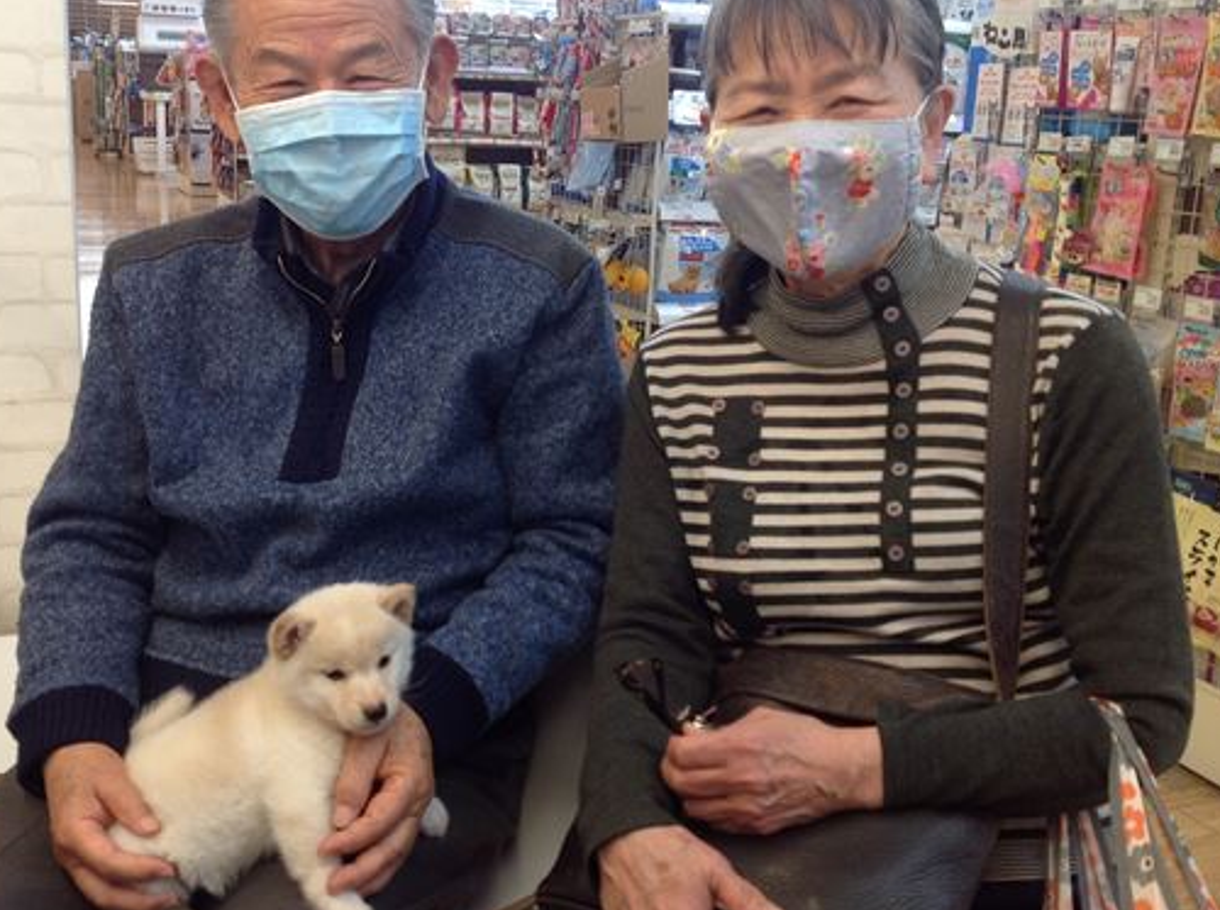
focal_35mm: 42
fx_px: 1477
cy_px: 427
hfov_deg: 44.8
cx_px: 542
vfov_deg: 34.2
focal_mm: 4.28
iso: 50
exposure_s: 1/24
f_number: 2.4
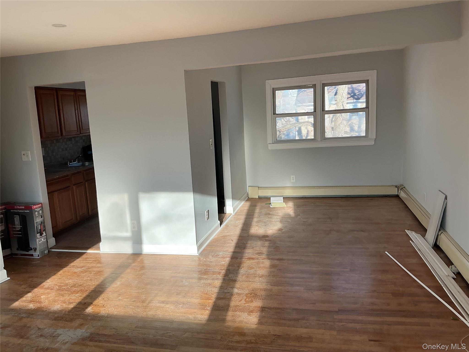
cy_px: 176
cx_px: 234
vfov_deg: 48.2
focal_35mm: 29
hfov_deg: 61.7
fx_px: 393
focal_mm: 3
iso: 25
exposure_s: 1/333
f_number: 1.8
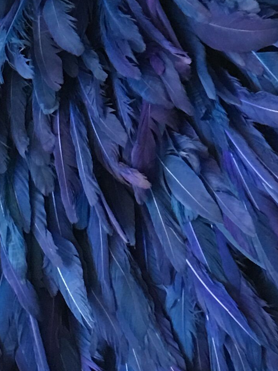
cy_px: -178
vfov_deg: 14.9
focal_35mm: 123
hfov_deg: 12.0
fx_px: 1317
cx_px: 149
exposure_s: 1/10
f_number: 2.2
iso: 100
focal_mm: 4.15
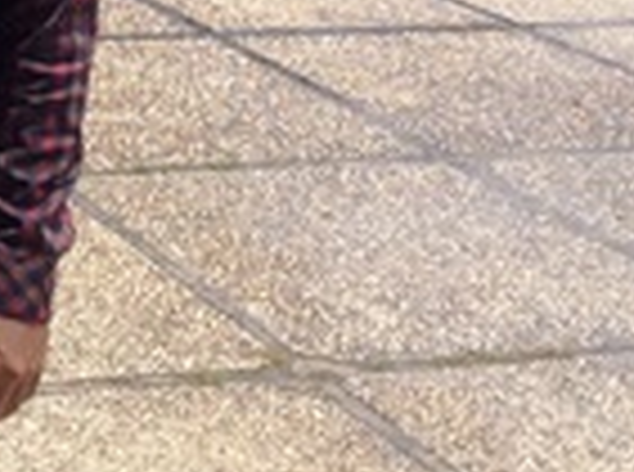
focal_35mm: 117
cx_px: -387
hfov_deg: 15.3
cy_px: -43
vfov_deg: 12.4
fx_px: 2137
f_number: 2.4
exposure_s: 1/784
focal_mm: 3.3
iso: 32
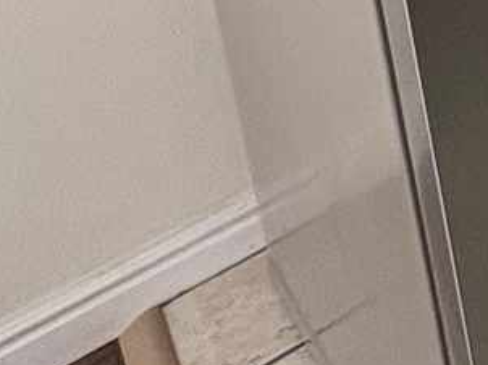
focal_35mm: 95
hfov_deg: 12.9
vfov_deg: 11.3
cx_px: 1307
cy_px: -648
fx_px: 1338
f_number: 2.2
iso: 125
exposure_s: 1/120
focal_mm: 2.22
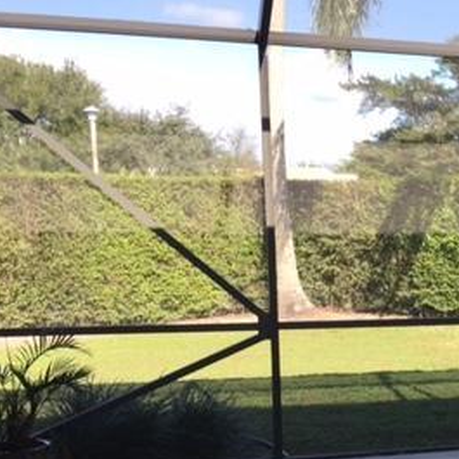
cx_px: 546
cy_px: 386
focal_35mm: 62
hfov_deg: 25.1
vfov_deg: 27.0
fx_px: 930
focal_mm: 4.15
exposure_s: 1/373
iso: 32
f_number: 2.2
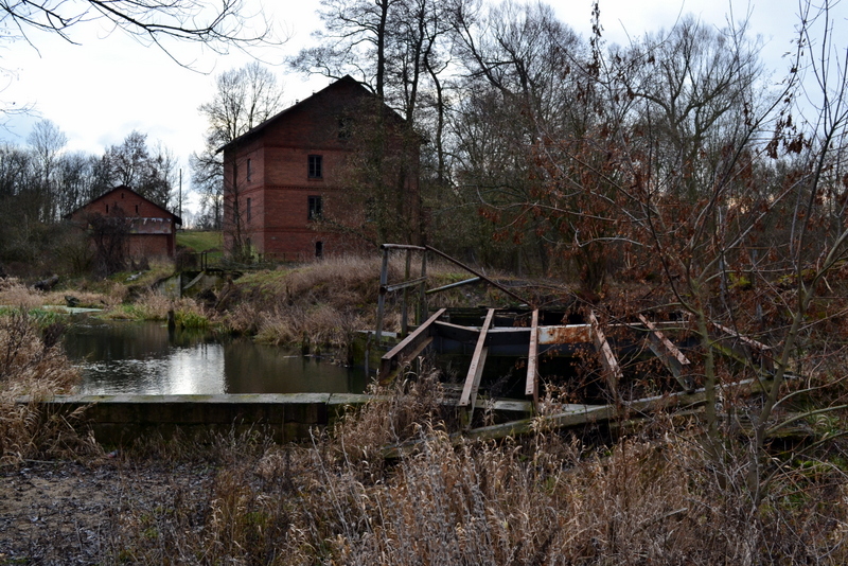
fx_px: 848
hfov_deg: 53.1
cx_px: 424
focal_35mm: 36
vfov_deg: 36.9
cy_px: 283
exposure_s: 1/125
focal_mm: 24
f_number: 9
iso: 400
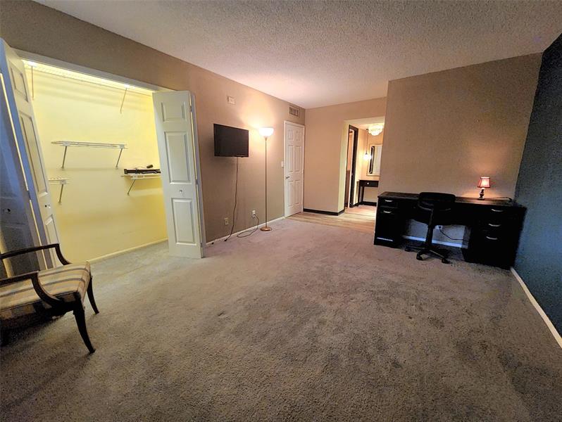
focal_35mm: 13
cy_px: 211
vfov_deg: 90.0
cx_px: 281
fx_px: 211
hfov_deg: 106.1
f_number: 2.2
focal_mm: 1.13
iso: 400
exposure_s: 1/40
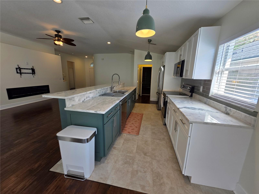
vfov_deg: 89.9
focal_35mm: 13
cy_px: 97
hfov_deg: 106.2
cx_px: 130
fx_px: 97
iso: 50
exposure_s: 1/120
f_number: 1.9
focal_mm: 2.2
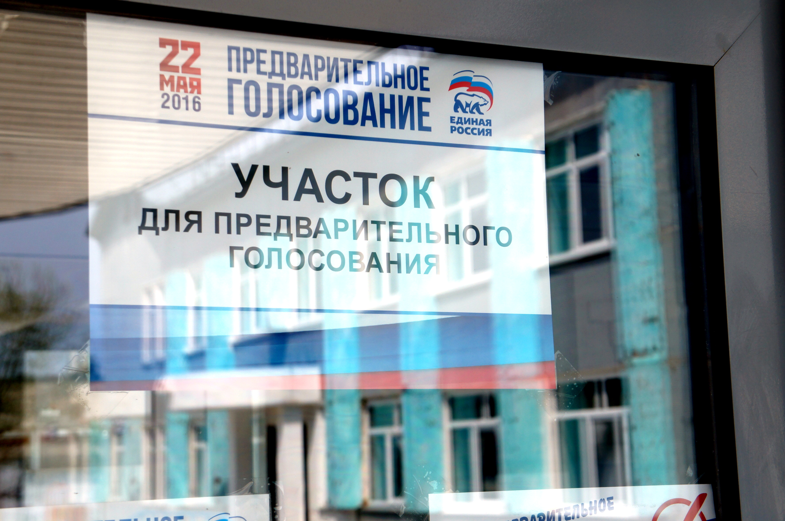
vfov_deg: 19.3
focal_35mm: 70
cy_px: 260
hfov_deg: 28.7
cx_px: 392
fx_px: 1535
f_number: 7.1
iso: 200
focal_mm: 47
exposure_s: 1/320
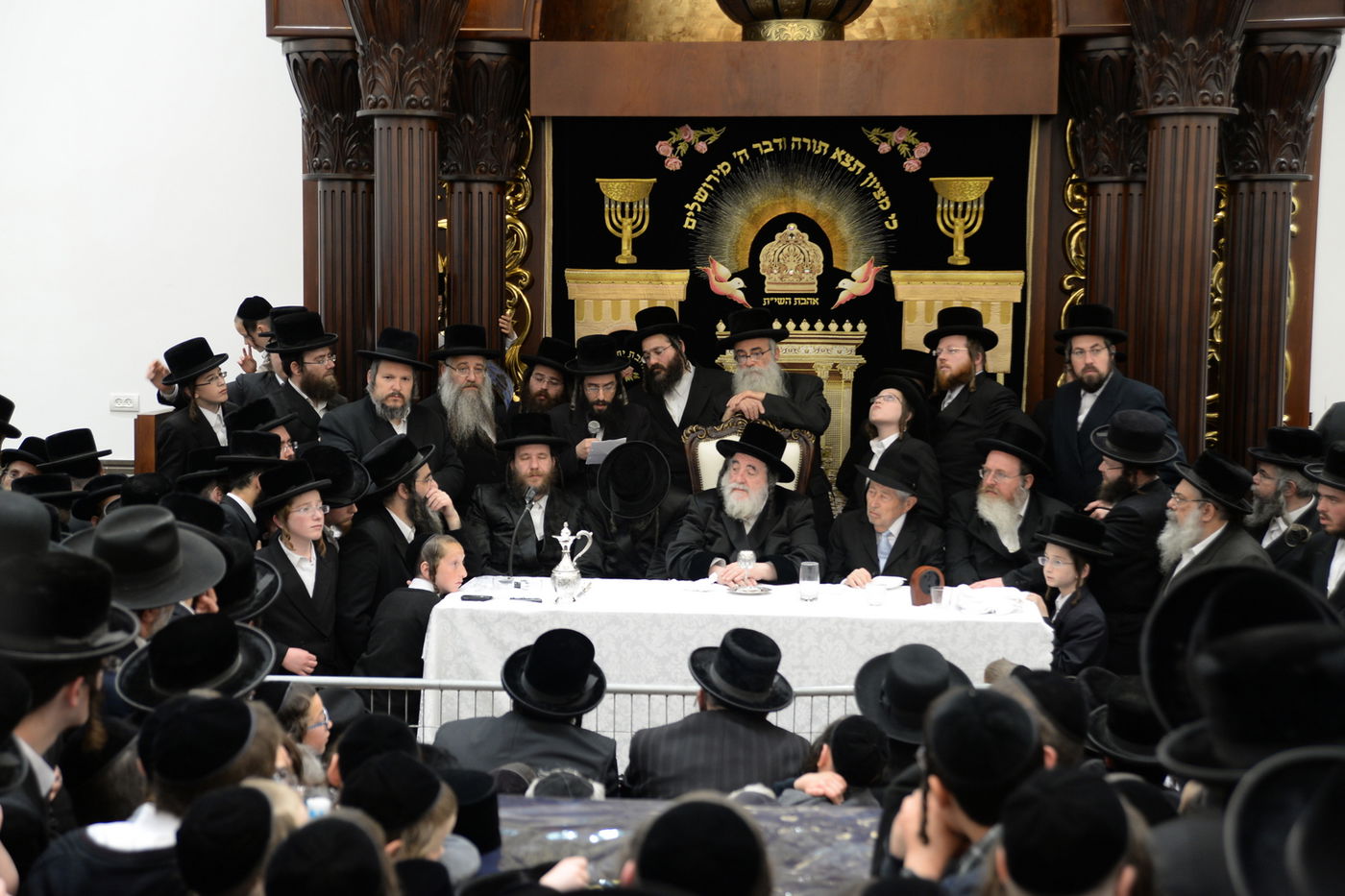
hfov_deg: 33.4
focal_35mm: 60
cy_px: 448
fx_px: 2241
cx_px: 672
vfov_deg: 22.6
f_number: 4
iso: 800
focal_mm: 60
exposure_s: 1/80
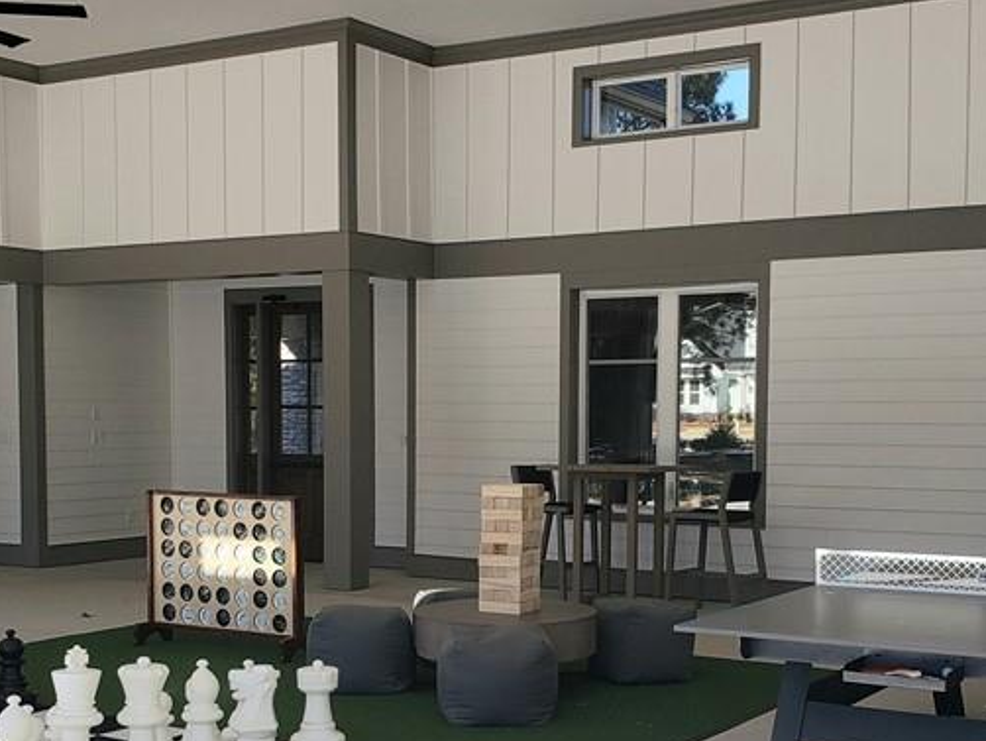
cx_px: 464
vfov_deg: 27.4
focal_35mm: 53
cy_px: 499
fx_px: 1510
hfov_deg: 36.1
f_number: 2.4
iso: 50
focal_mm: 4.3
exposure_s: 1/838
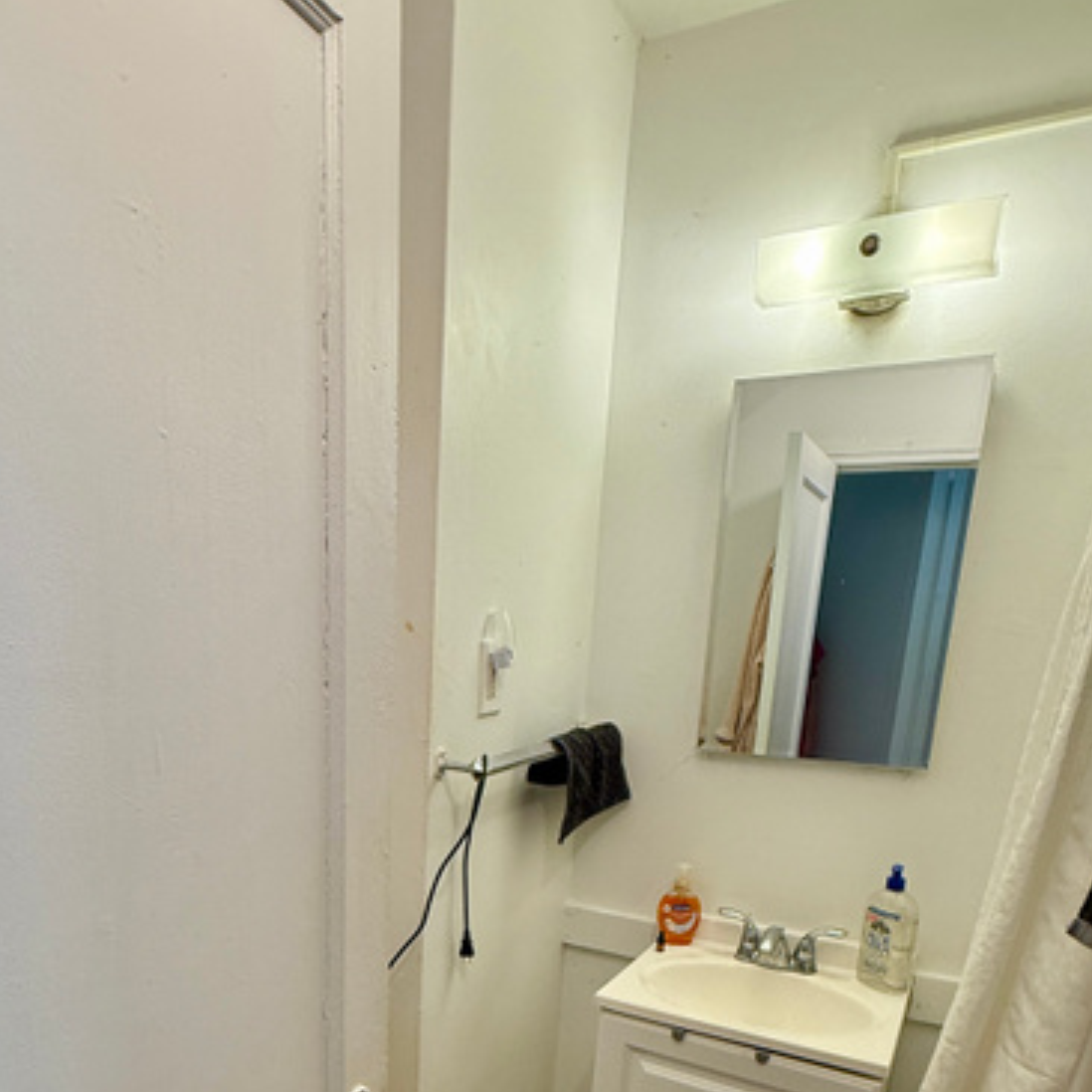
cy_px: 877
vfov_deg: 56.4
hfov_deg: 60.5
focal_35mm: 26
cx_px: 442
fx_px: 928
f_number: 2.2
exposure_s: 1/120
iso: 160
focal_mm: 2.22
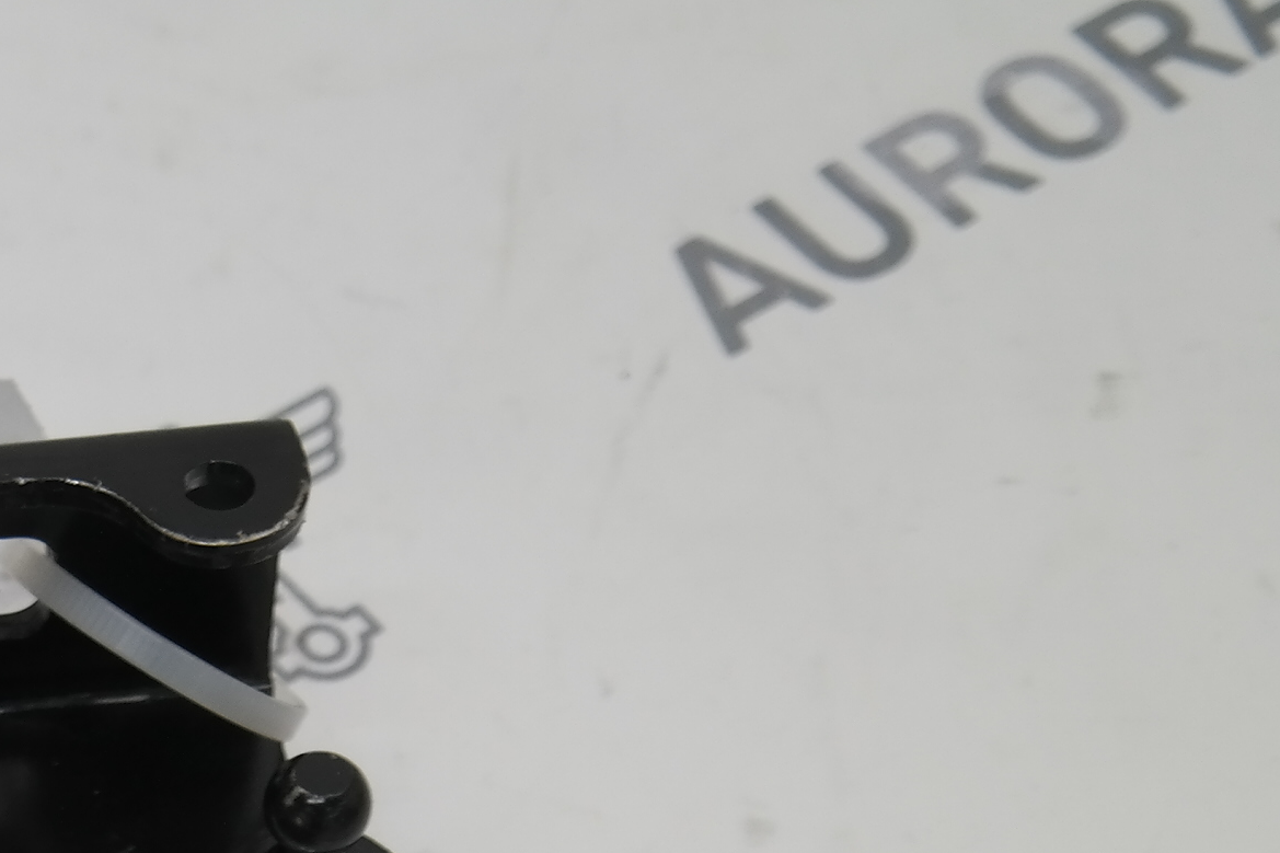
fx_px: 5439
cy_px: 1392
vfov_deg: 8.7
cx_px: -690
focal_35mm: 153
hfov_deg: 12.7
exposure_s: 1/80
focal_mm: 30
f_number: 4.5
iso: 200
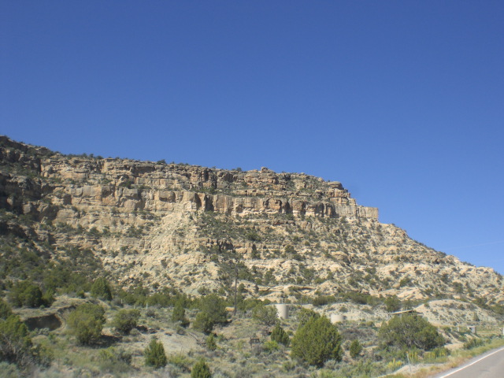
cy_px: 189
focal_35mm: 38
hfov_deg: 49.0
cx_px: 252
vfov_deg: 37.7
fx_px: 553
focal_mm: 6.3
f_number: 4.4
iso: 50
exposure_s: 1/320
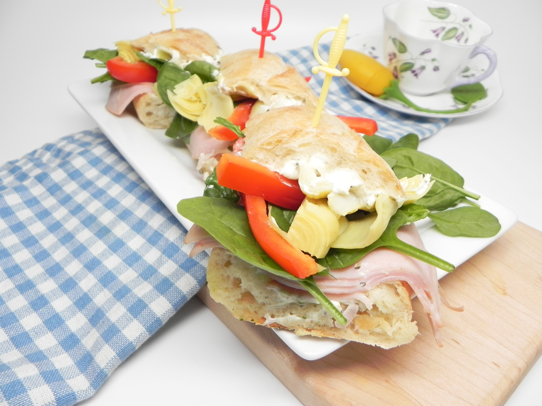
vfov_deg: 48.2
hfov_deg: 61.7
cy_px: 203
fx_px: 454
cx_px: 271
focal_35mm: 29
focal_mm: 5.2
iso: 160
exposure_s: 1/43.2
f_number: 2.8
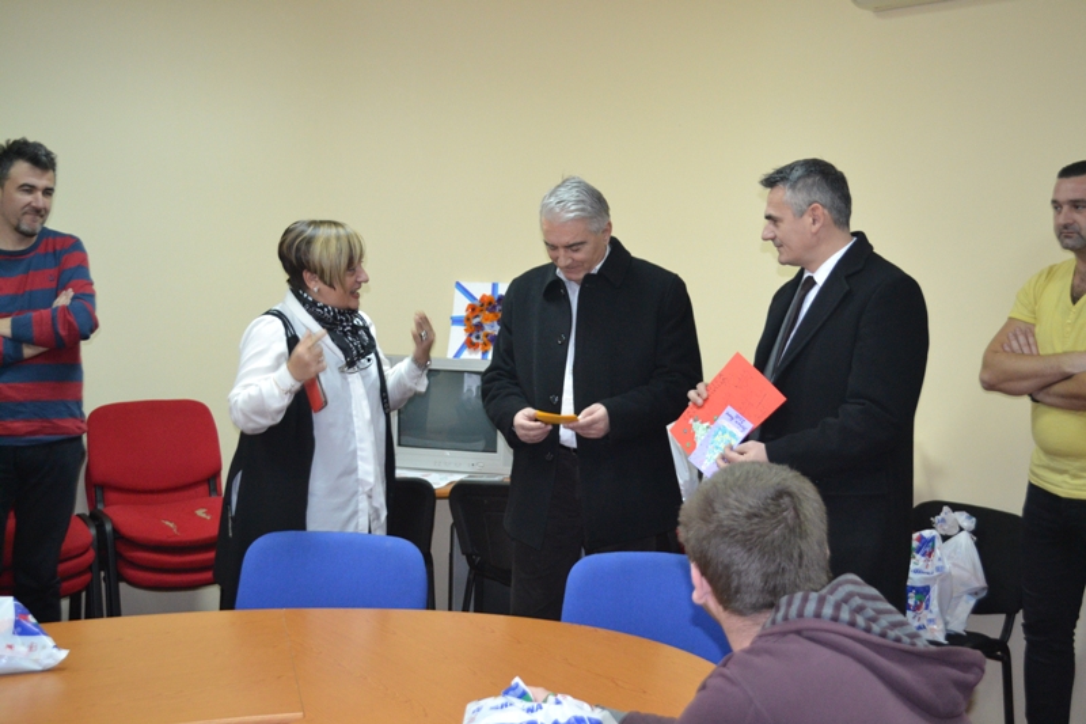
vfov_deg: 30.8
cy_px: 362
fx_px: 1312
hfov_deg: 45.0
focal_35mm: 44
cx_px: 543
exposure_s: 1/60
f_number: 4.5
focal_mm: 29
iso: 1800
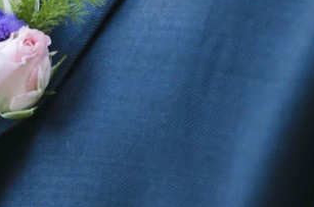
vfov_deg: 1.2
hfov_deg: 1.8
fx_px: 10205
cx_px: -208
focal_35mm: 1173
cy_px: 67
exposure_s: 1/50
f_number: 2.8
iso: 200
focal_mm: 200
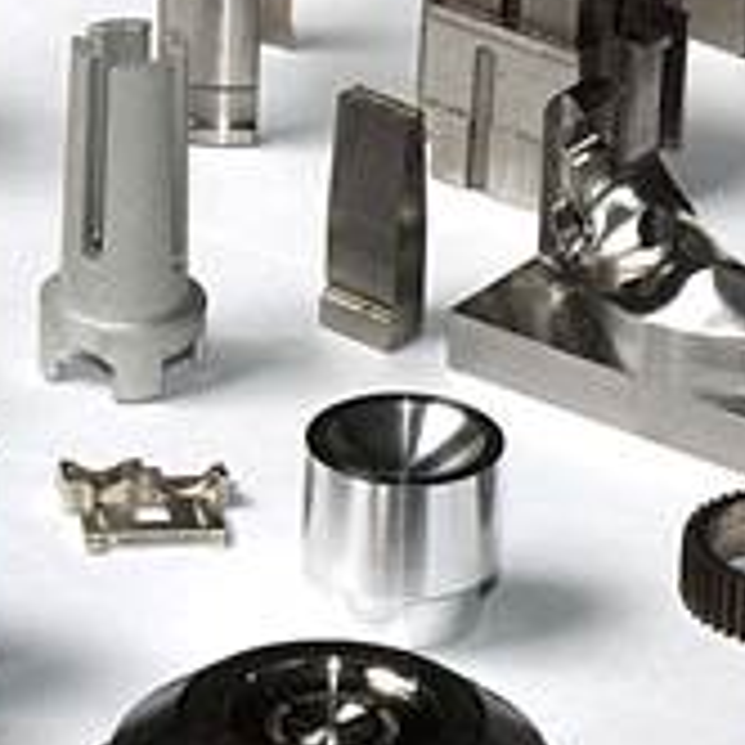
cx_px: 368
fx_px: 12711
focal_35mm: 522
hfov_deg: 3.4
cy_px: 45
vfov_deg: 3.4
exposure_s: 1/60
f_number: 18
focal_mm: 85
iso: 200
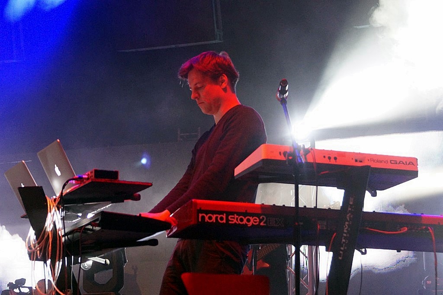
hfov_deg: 22.6
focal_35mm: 90
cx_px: 222
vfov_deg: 15.2
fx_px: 1107
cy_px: 148
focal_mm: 60
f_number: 4.5
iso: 3200
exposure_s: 1/100
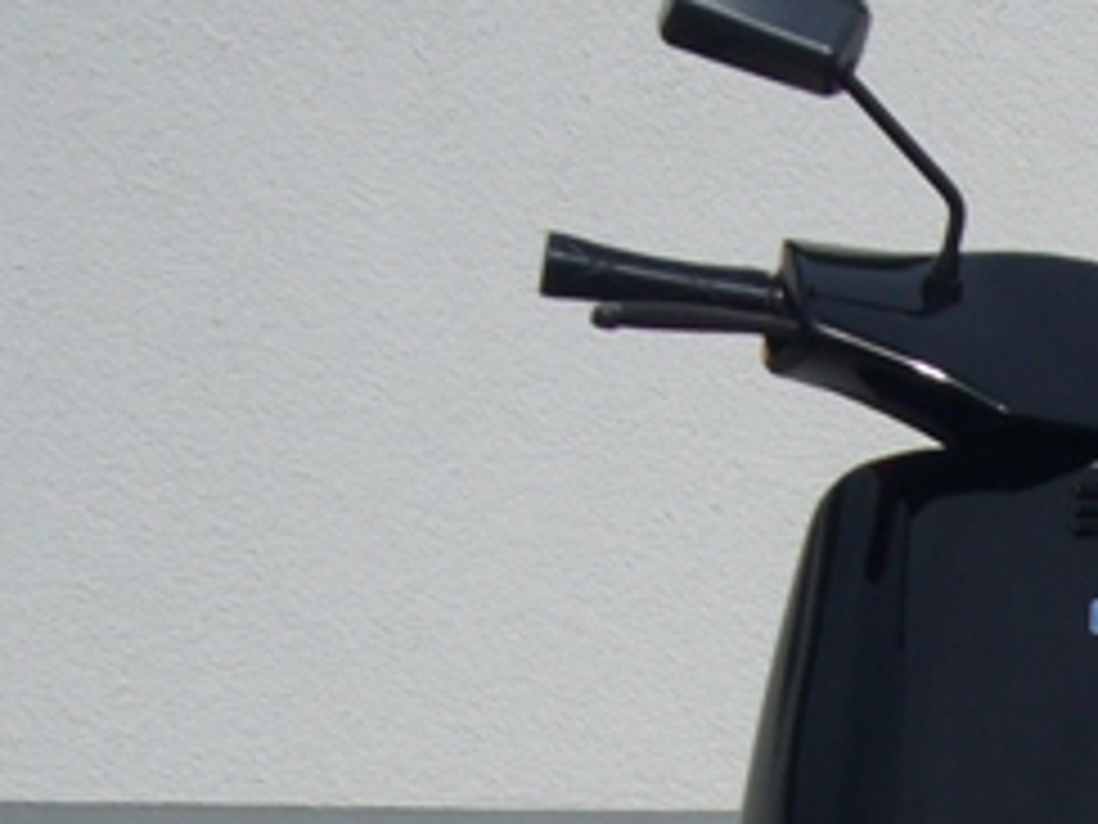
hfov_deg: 10.9
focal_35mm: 177
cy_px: 1207
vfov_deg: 8.2
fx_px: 5614
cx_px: 1390
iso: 80
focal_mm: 8.8
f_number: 8
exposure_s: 1/320
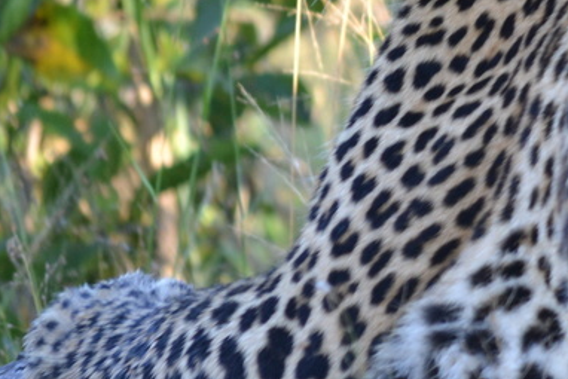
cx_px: 699
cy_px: 30
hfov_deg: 2.7
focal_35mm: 759
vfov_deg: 1.8
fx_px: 11972
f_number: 5.3
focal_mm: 165
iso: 500
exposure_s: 1/125
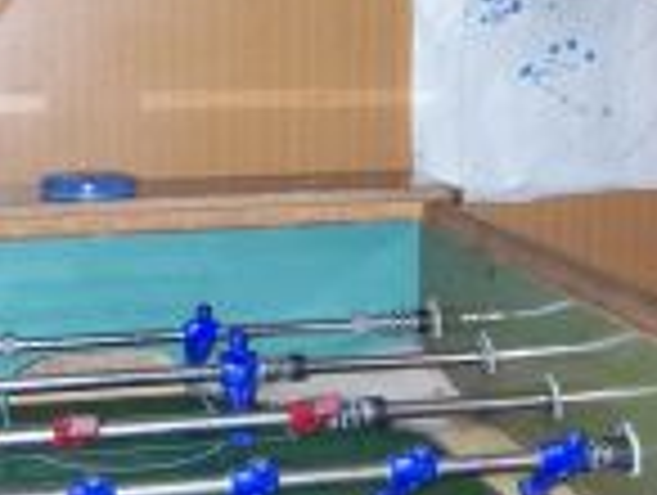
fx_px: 1597
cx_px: 254
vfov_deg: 17.5
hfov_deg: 23.2
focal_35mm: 84
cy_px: 122
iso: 200
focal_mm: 3.8
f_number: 2.8
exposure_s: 1/30
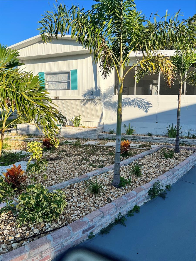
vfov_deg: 67.3
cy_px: 130
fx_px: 196
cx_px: 98
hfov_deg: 53.1
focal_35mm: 26
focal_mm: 5.7
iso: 50
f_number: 1.5
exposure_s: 1/2762
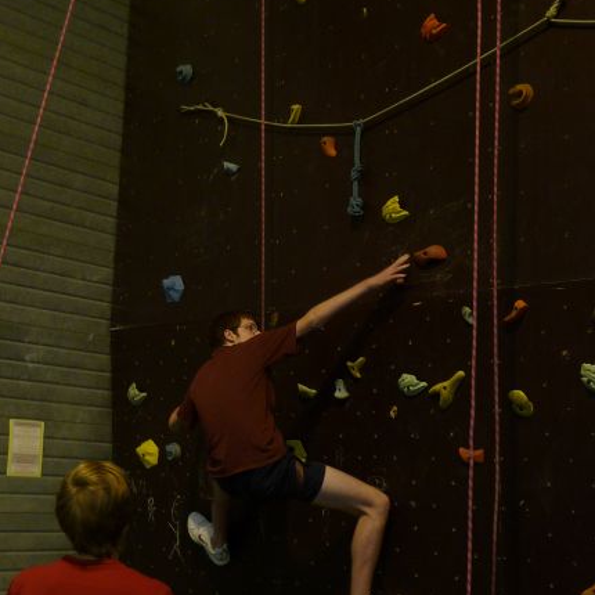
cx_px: 286
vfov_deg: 31.6
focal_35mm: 54
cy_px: 333
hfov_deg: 31.6
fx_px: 1050
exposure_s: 1/8
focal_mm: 5
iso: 100
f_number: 3.4
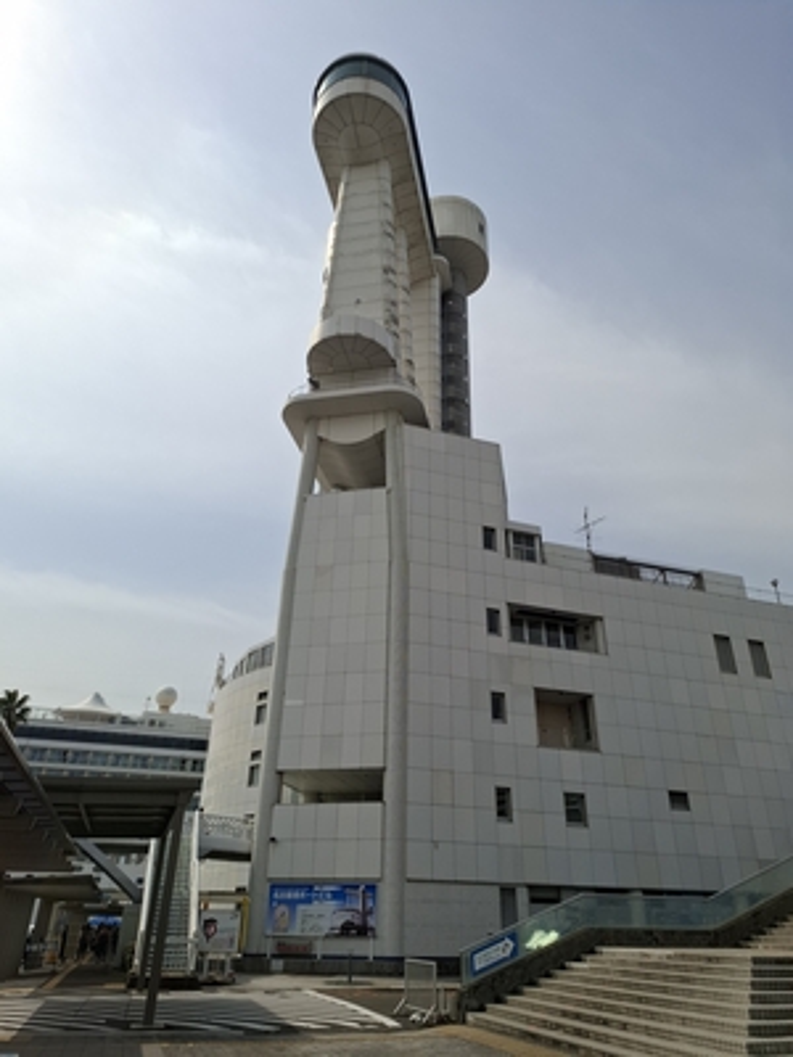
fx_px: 703
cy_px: 528
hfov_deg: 58.9
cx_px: 396
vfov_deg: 73.9
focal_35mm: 23
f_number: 1.8
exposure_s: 1/3690
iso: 50
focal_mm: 5.54
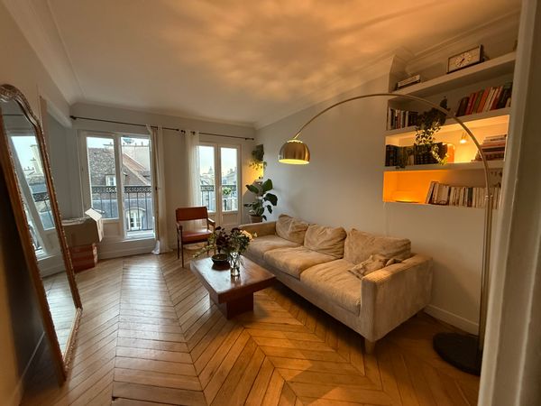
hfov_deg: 102.1
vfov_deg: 85.7
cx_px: 270
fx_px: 219
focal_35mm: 14
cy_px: 203
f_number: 2.2
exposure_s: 1/100
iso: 640
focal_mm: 2.22
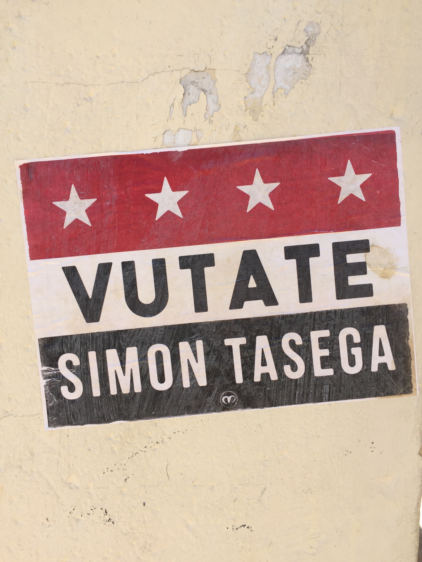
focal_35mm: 29
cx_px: 211
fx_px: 471
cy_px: 281
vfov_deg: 61.7
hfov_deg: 48.2
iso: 32
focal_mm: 4.15
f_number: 2.2
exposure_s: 1/557
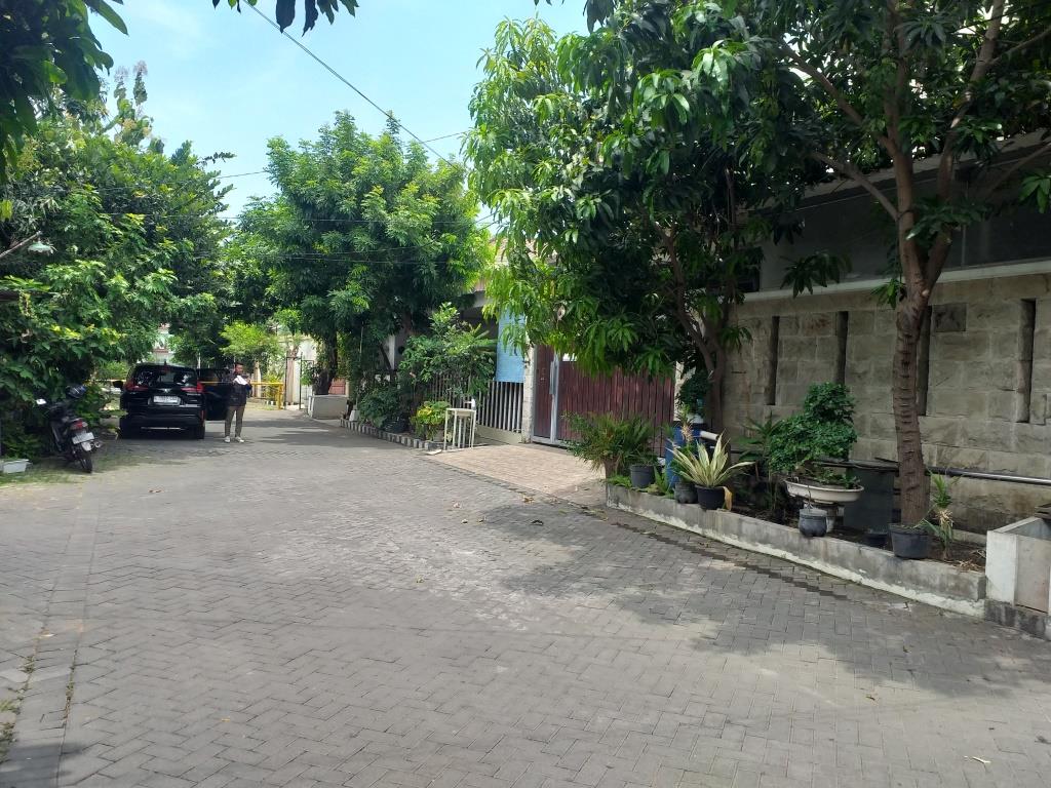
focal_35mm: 26
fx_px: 789
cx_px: 526
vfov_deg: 53.1
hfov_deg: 67.3
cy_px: 394
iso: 40
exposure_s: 1/695
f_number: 1.9
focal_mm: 3.6
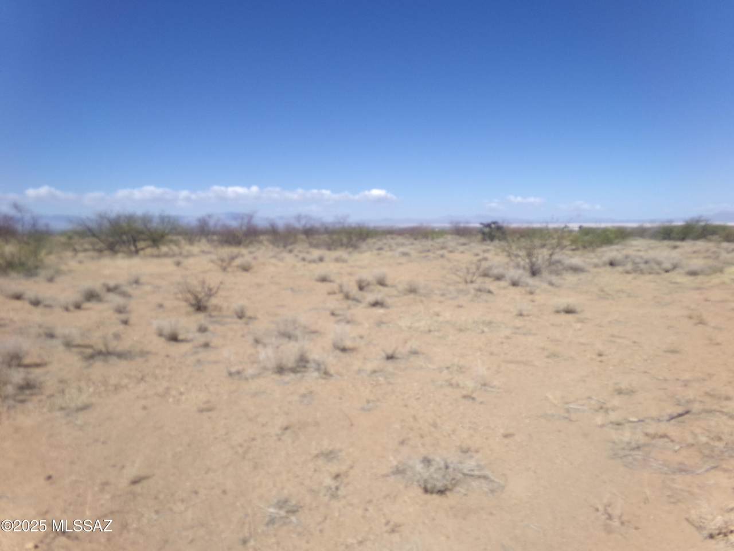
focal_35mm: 24
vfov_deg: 56.8
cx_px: 367
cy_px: 276
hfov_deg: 71.6
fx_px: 509
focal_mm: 4.3
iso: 100
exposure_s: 1/140
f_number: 11.07
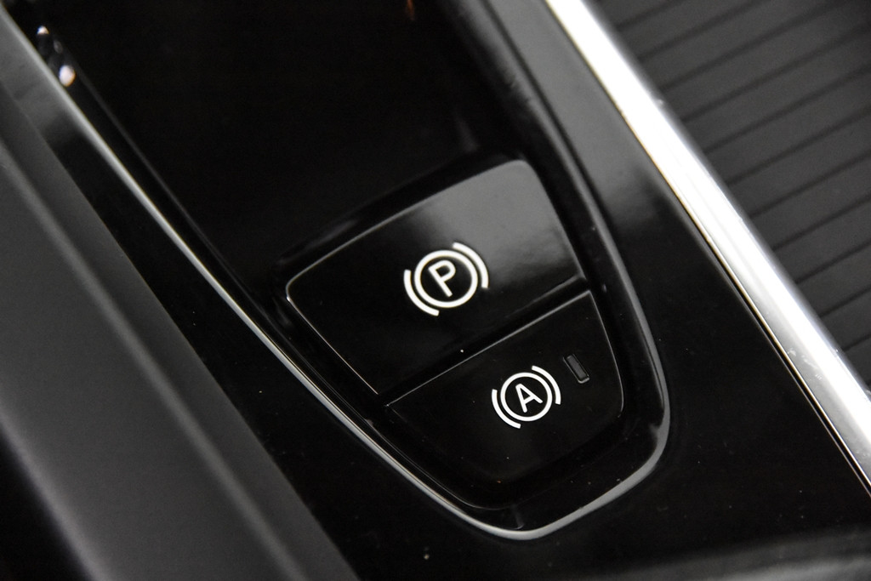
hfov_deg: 19.5
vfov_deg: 13.0
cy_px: 290
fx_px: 2541
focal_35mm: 105
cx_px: 436
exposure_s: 1/100
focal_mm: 70
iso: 12800
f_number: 4
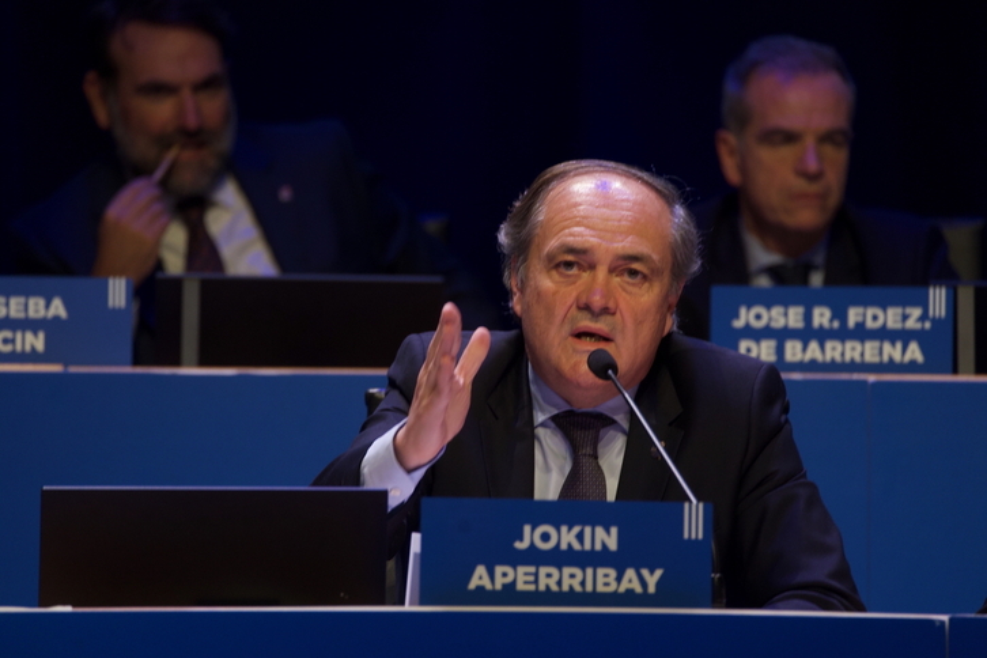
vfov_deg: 3.5
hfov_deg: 5.3
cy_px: 329
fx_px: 10637
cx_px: 494
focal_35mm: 388
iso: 1600
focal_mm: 388
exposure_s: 1/125
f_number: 5.6
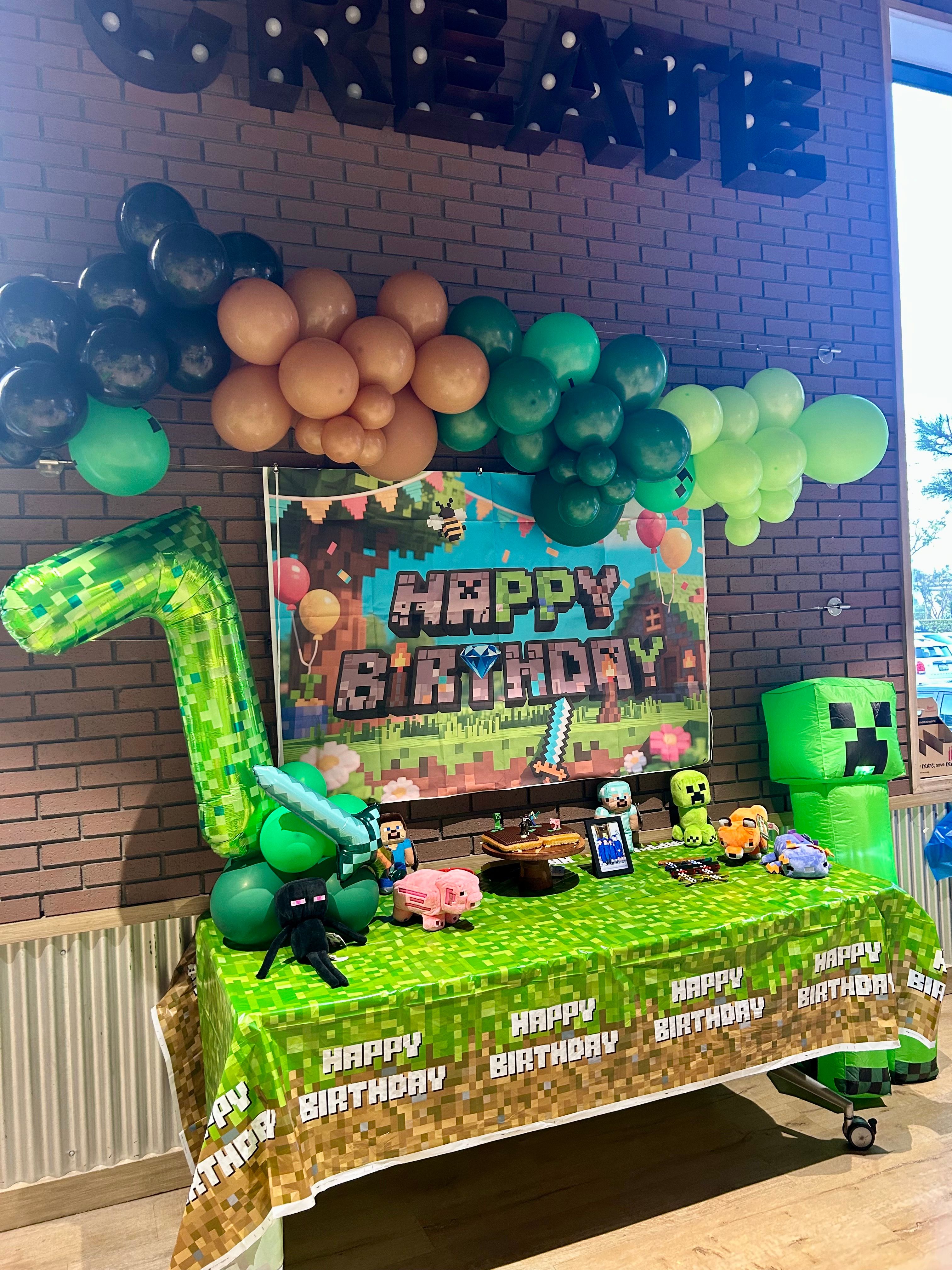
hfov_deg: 53.1
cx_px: 476
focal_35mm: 26
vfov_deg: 67.3
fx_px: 953
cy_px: 635
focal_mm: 5.7
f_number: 1.5
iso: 250
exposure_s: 1/60
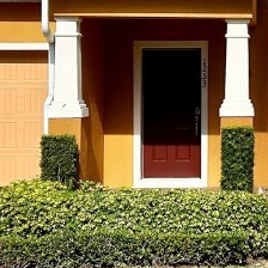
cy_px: 49
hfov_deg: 16.2
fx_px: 920
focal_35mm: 105
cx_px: 281
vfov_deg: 16.4
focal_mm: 5.7
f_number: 1.5
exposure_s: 1/9434
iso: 50
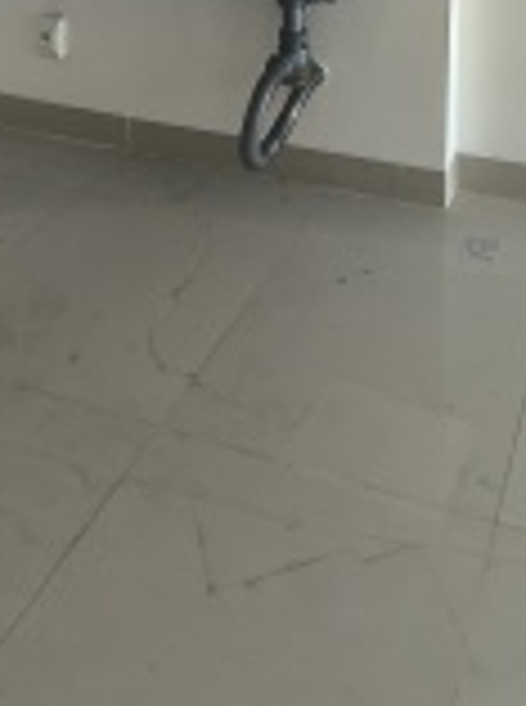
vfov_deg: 31.8
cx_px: 384
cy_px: -193
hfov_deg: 30.3
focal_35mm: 47
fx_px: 956
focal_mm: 1.65
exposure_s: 1/50
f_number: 2.2
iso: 100
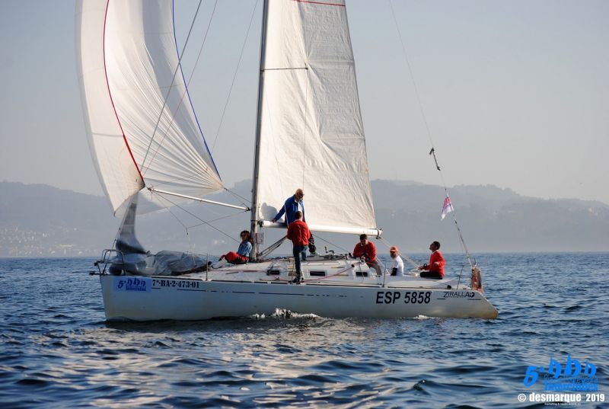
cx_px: 304
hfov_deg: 14.8
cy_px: 204
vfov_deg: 10.0
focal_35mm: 138
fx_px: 2339
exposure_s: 1/640
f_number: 6.3
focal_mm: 92
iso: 100
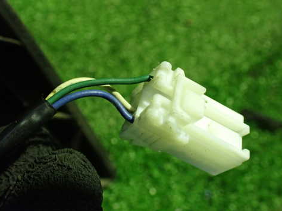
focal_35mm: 38
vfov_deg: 37.7
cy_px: 96
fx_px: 309
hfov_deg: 48.9
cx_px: 127
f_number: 2.3
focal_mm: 5.4
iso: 800
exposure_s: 1/30
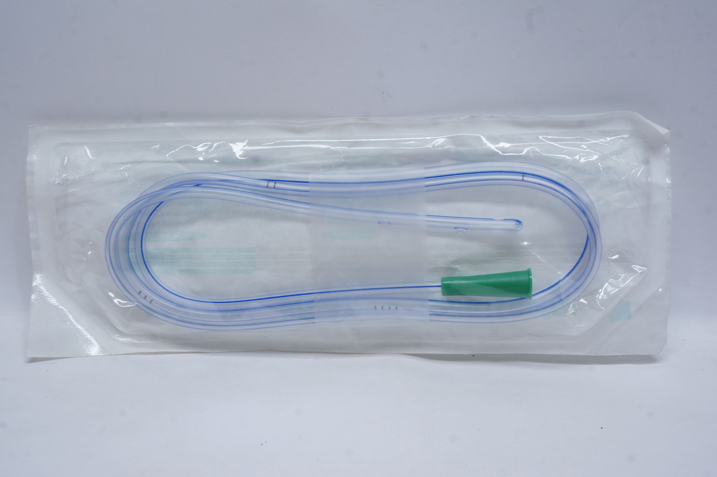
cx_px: 358
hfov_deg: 45.0
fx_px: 865
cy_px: 238
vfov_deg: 30.8
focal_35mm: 44
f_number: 14
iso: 400
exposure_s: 1/10
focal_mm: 29
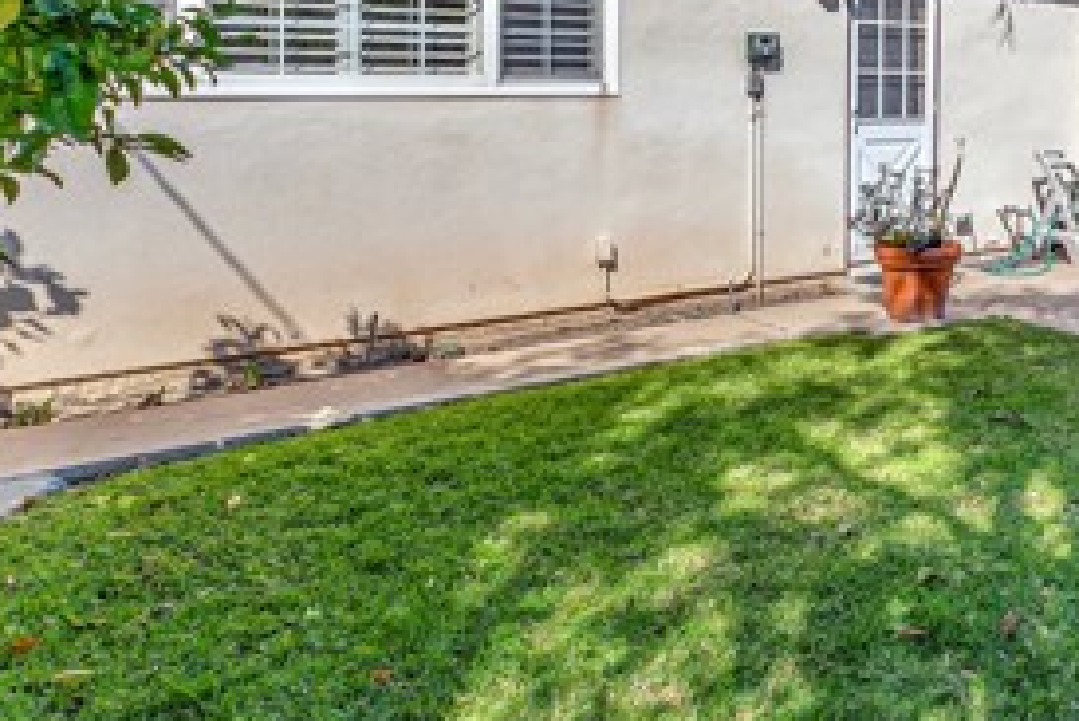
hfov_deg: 43.7
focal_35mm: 35
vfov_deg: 36.0
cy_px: 100
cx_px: 1150
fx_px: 1050
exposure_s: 1/800
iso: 100
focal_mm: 10
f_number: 5.6
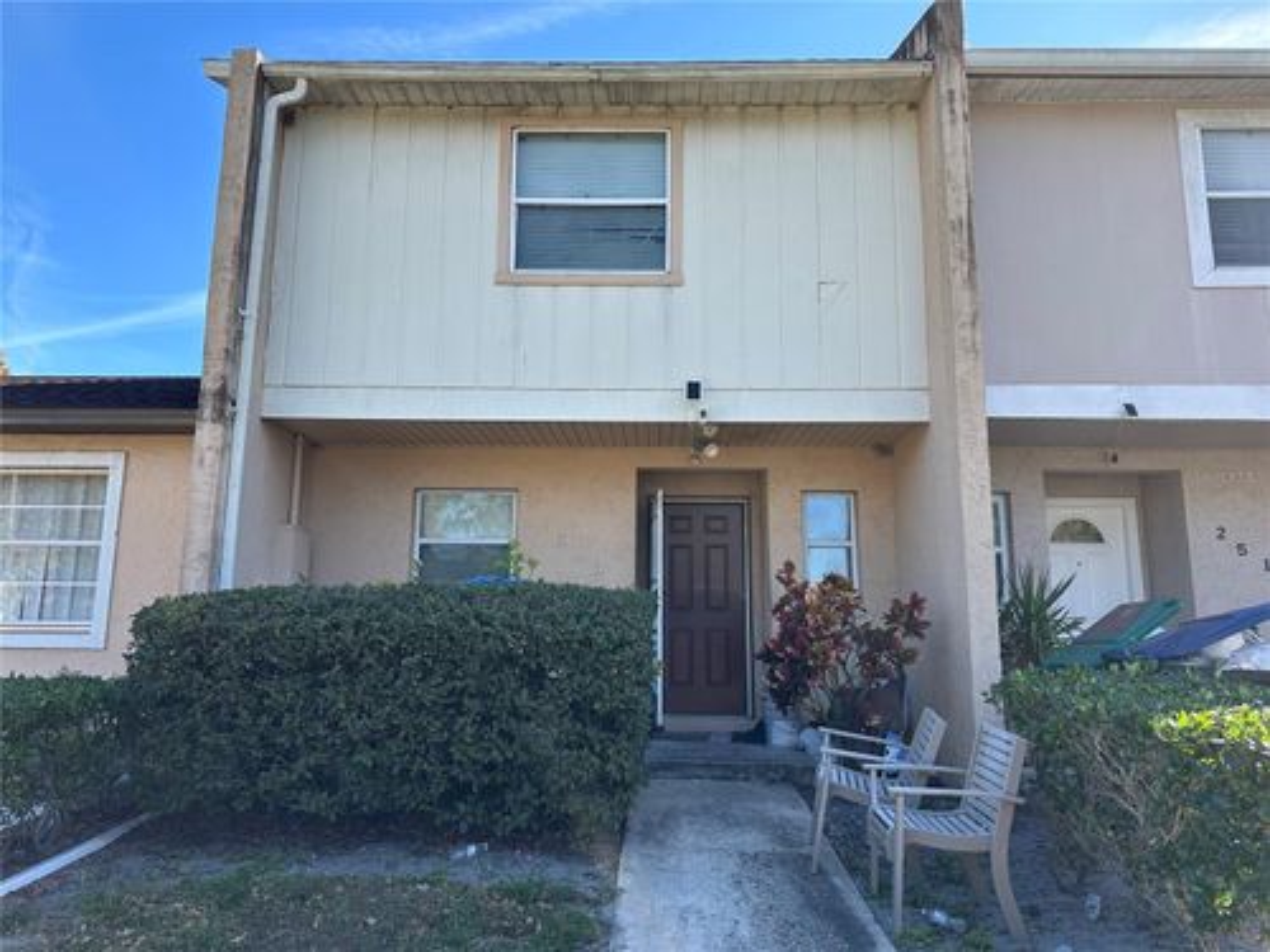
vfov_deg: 56.8
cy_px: 476
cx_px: 635
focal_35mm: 24
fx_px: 881
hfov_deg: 71.6
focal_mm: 6.86
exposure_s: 1/1029
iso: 80
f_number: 1.78
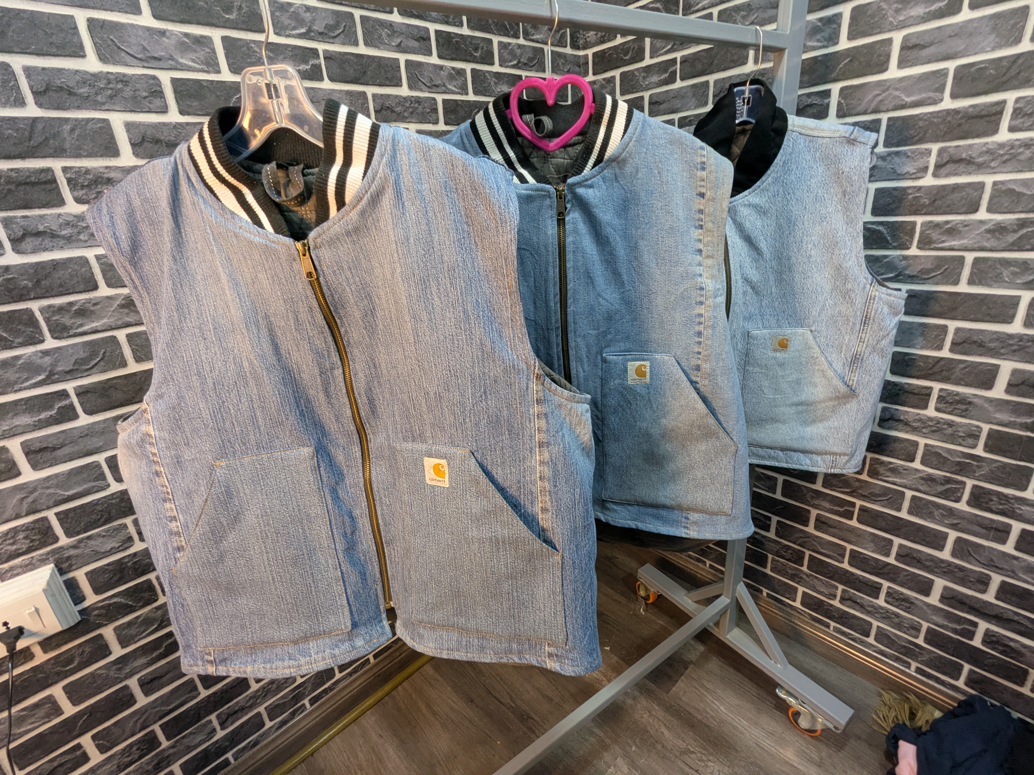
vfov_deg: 78.1
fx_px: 478
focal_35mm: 16
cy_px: 388
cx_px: 517
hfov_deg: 94.5
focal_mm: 2.35
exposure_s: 1/33.3
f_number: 2.2
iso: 131
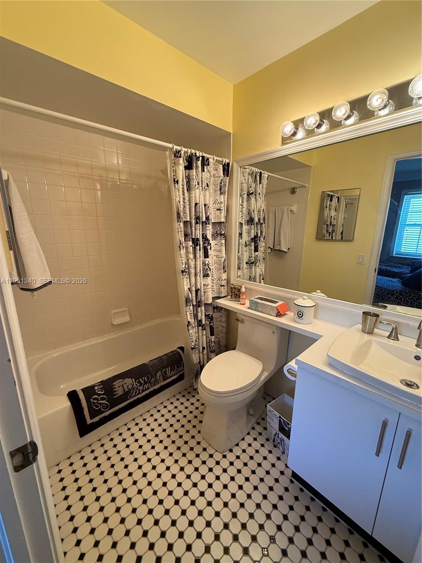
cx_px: 211
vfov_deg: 102.1
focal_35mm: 14
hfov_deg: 85.7
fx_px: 228
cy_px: 282
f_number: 2.2
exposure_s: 1/60
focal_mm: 2.22
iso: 250
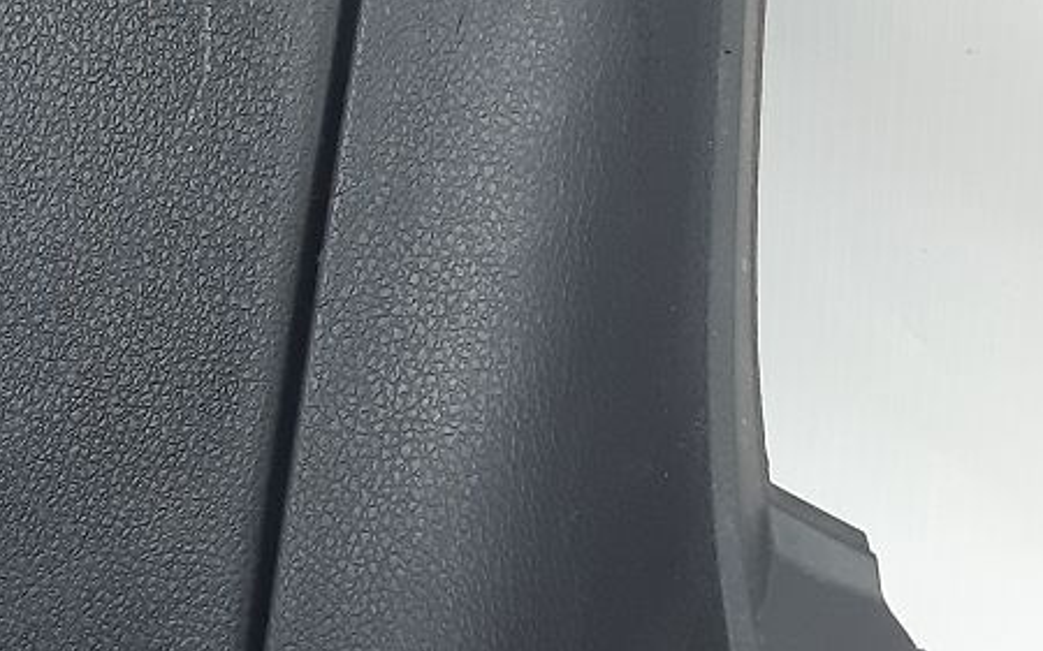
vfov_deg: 12.1
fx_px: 3069
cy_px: 239
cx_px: 41
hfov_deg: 18.8
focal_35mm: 108
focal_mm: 3.93
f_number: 1.7
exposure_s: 1/50
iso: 100
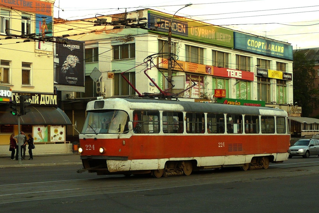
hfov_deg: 28.8
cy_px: 110
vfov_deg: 19.5
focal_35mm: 70
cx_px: 160
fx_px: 620
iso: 100
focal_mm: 6.8
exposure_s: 1/100
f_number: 3.2
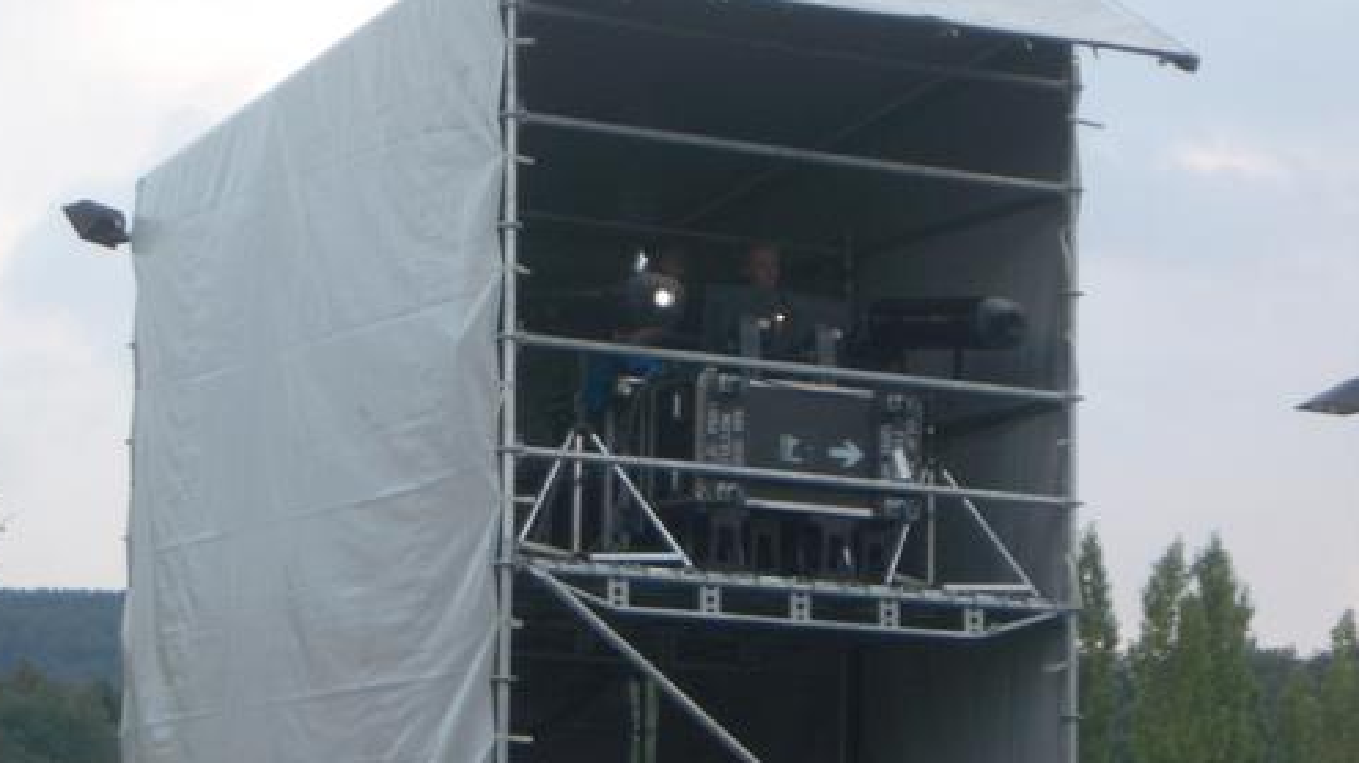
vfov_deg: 9.8
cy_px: 434
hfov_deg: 17.3
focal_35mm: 124
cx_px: 750
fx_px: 4467
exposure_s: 1/50
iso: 50
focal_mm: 14.6
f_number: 4.4
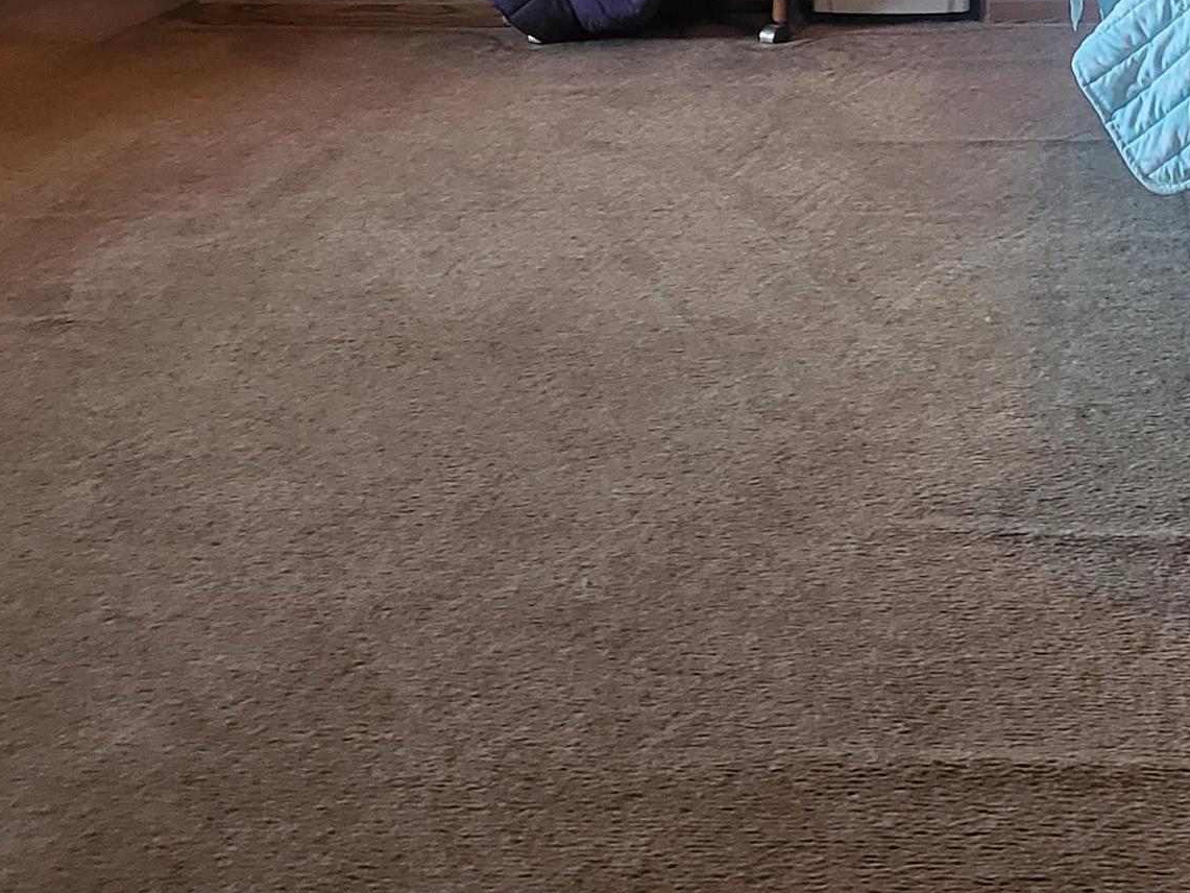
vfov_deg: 19.5
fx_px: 2407
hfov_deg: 26.9
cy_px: -233
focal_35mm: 70
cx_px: 1045
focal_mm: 4.25
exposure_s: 1/40
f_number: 1.8
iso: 400
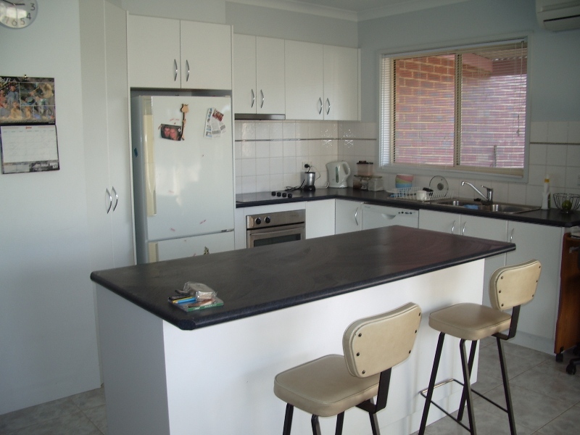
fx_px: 586
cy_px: 218
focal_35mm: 35
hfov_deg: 52.6
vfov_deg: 40.7
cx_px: 290
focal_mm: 5.8
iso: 50
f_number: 2.6
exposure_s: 1/40
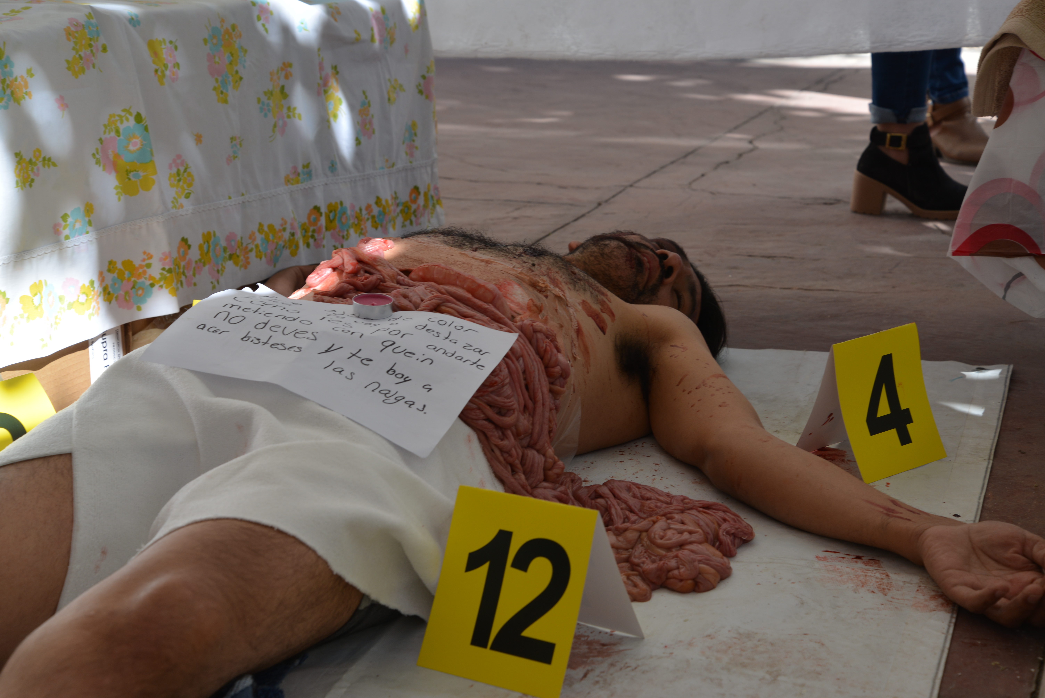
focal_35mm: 65
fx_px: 1887
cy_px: 349
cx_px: 522
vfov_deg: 20.9
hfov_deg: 30.9
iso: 200
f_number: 7.1
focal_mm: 65
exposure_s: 1/200
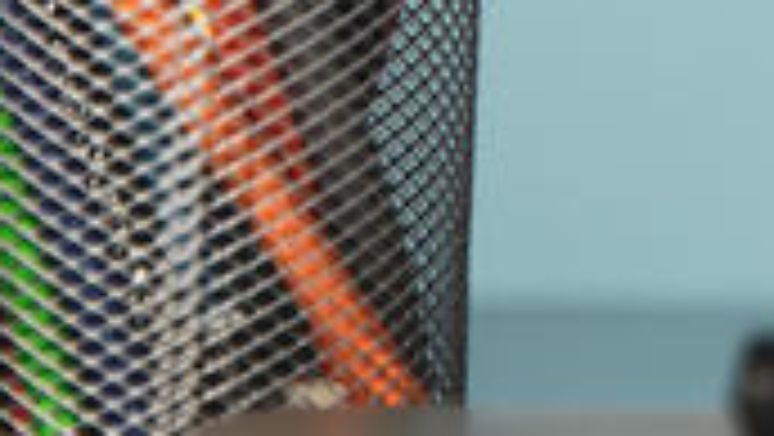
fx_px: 16491
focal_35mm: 803
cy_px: -730
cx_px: 1652
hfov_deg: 2.7
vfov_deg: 1.5
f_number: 2.8
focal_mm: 140
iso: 400
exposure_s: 1/160
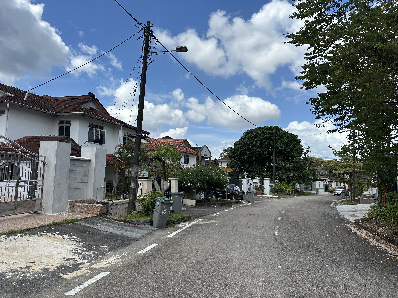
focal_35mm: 24
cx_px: 199
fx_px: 276
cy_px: 149
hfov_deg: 71.6
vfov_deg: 56.8
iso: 80
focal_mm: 6.86
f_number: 1.78
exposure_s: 1/6623
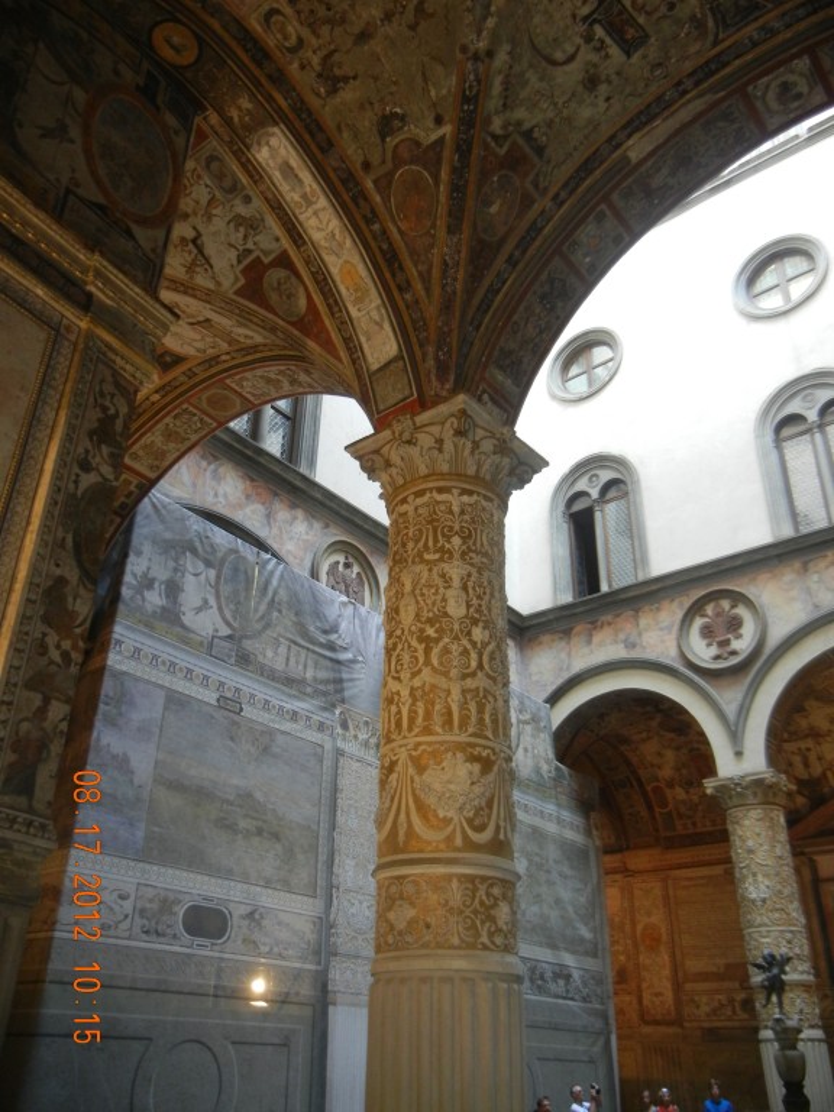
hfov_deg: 46.8
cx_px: 417
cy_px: 556
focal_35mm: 30
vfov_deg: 60.0
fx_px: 964
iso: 400
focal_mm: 5.4
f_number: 3.5
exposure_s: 1/31.4
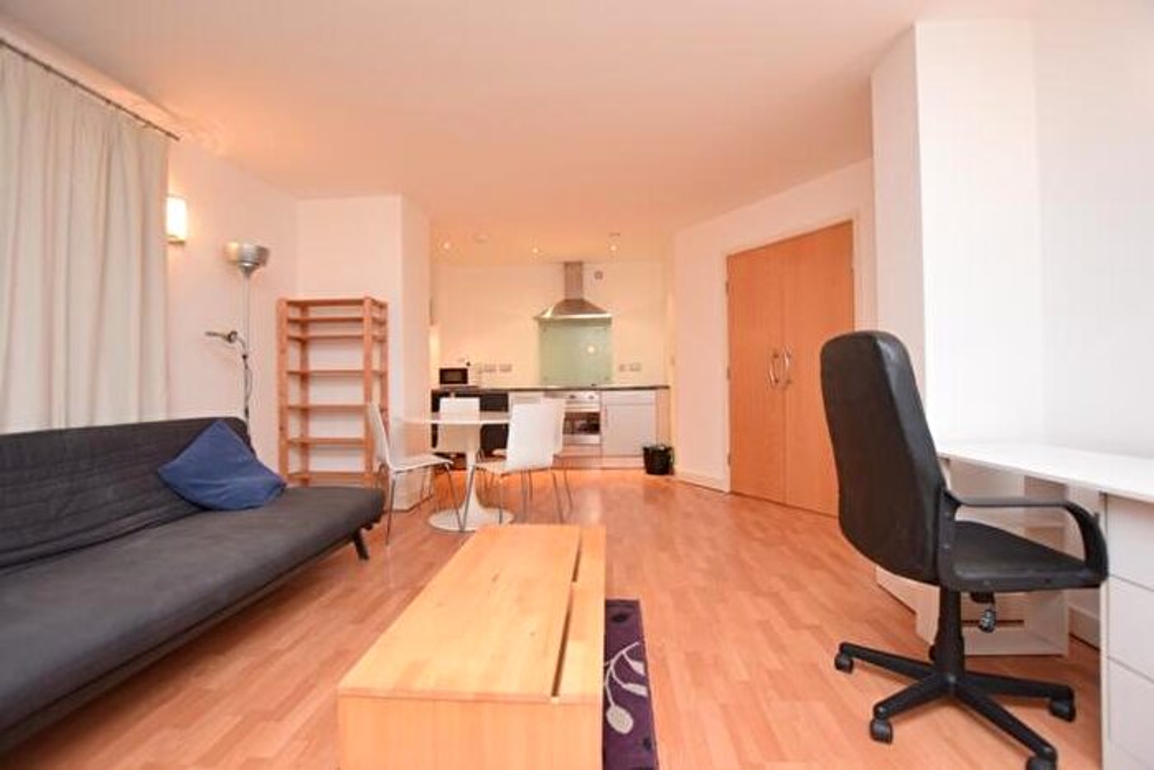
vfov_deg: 72.1
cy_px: 385
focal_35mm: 16
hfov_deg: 95.0
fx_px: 529
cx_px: 577
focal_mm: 11
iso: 800
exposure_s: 1/60
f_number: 4
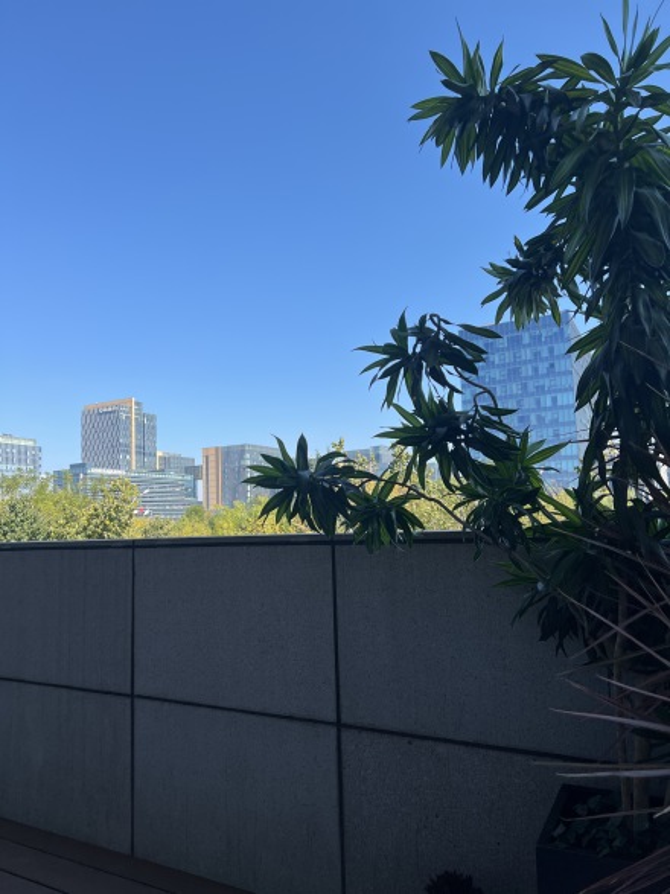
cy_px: 447
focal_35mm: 26
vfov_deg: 67.3
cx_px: 335
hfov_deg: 53.0
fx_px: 671
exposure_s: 1/2457
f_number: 1.5
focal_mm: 5.7
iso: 50
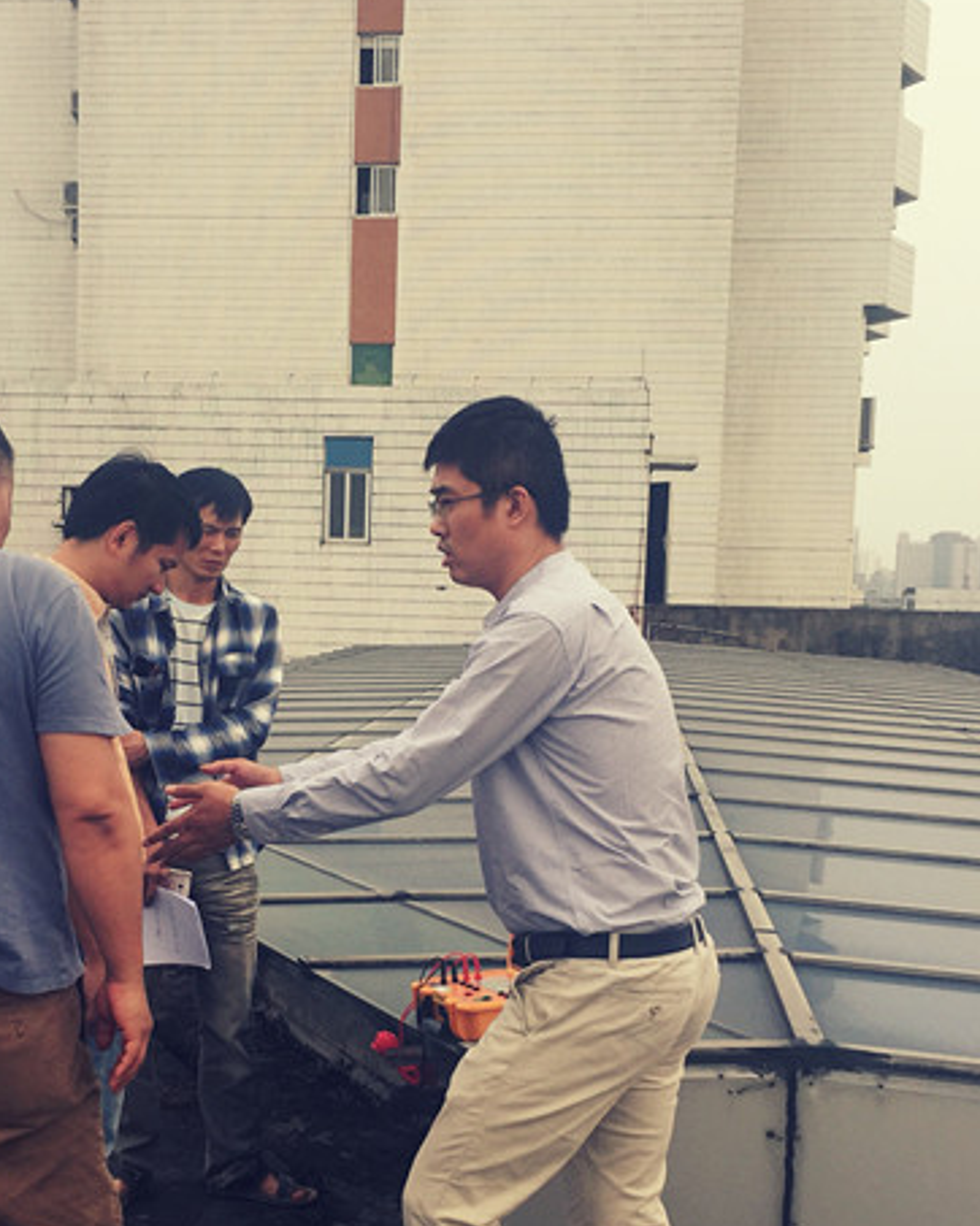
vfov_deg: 37.1
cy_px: 771
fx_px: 1814
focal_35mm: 50
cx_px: 376
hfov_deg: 30.1
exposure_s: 1/842
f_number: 2.2
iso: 32
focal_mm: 4.15
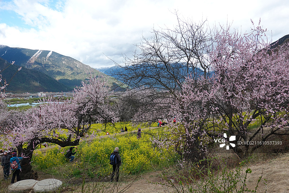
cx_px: 144
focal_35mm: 28
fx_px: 225
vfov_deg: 46.4
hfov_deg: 65.5
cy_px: 96
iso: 125
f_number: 5.6
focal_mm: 10.38
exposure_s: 1/200
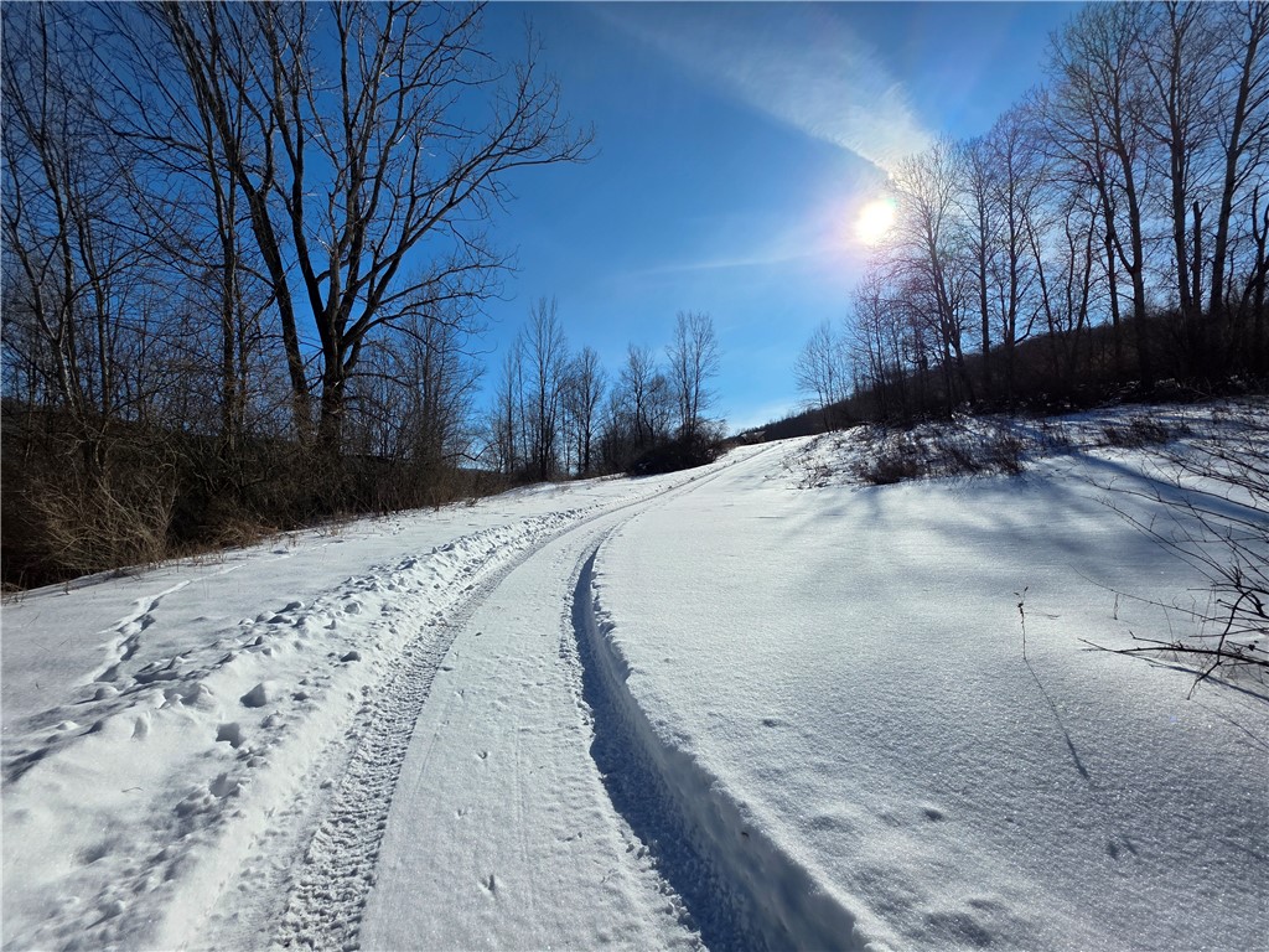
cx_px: 634
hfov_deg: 106.2
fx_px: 477
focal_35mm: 13
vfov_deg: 89.9
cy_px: 476
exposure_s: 1/4865
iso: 40
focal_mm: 2.2
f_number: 1.9
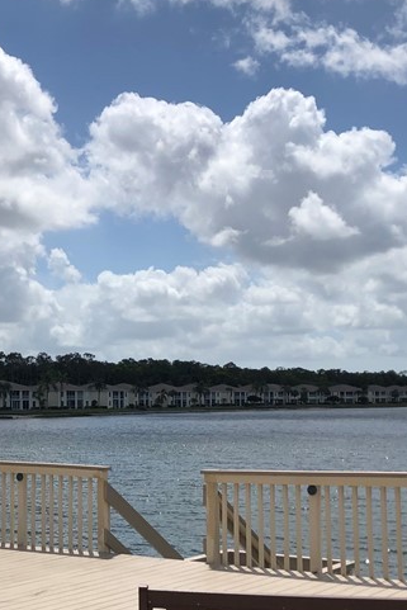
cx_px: 29
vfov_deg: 32.2
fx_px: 1051
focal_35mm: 62
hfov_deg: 21.4
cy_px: 387
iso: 20
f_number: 1.8
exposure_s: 1/4425
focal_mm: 4
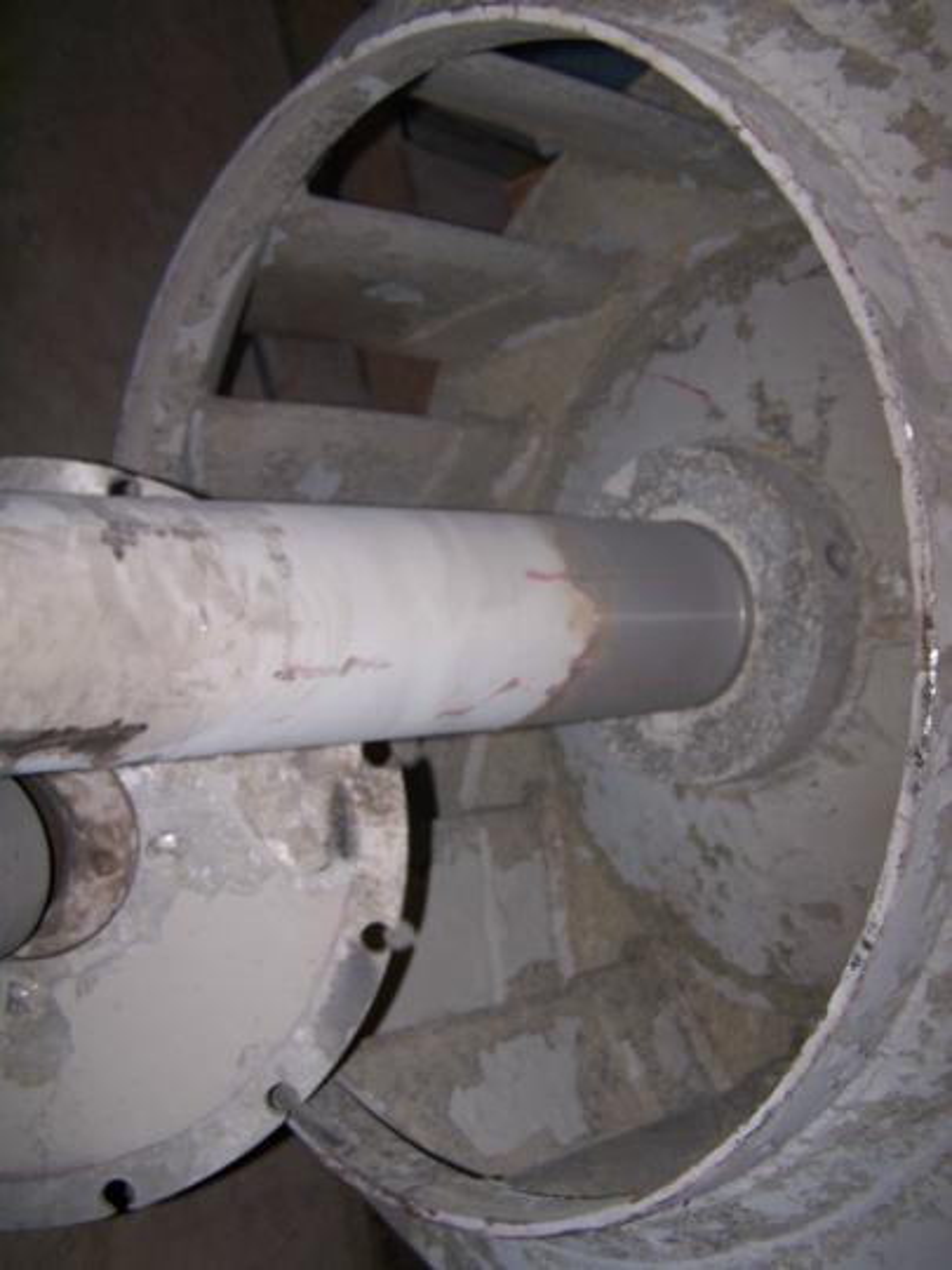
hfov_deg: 37.7
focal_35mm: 38
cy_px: 635
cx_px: 476
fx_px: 1393
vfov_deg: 49.0
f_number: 2.8
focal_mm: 6.3
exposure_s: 1/60
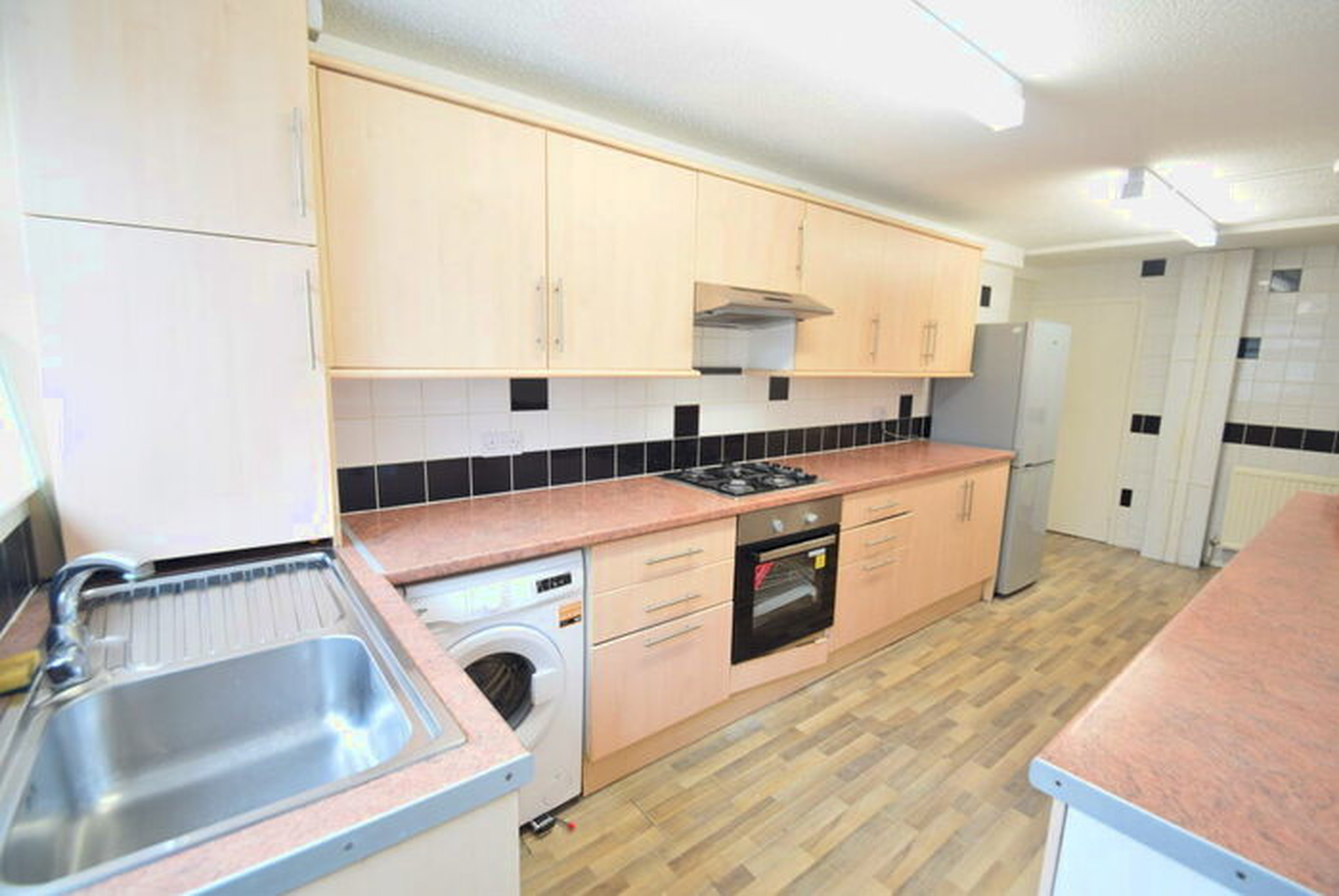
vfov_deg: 77.4
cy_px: 448
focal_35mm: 15
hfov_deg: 100.3
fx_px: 558
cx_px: 670
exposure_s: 1/4
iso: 100
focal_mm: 10
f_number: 5
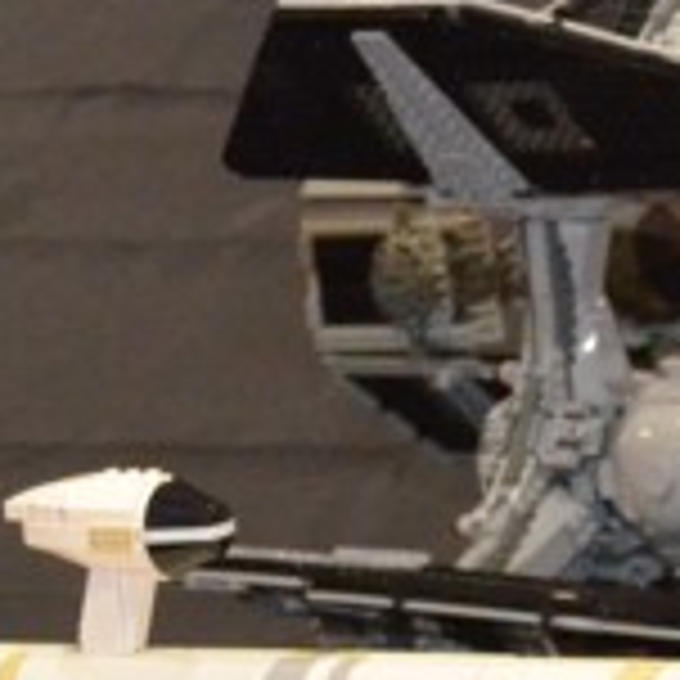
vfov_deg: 6.3
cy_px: 1315
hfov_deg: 6.4
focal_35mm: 269
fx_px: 5978
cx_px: 1090
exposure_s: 1/60
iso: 3200
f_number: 4.8
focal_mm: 32
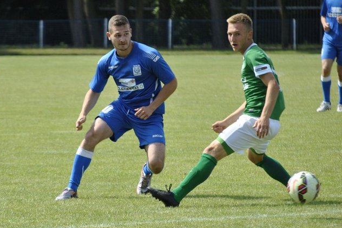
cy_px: 117
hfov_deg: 8.3
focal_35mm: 247
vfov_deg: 5.6
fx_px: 2346
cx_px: 172
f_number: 5.3
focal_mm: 160
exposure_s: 1/640
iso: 200
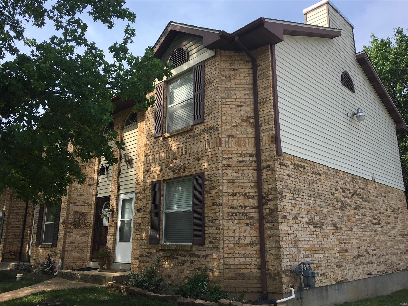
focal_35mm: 29
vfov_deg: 48.2
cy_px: 153
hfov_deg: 61.7
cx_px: 204
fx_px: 342
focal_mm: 4.15
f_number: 2.2
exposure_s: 1/845
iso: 25
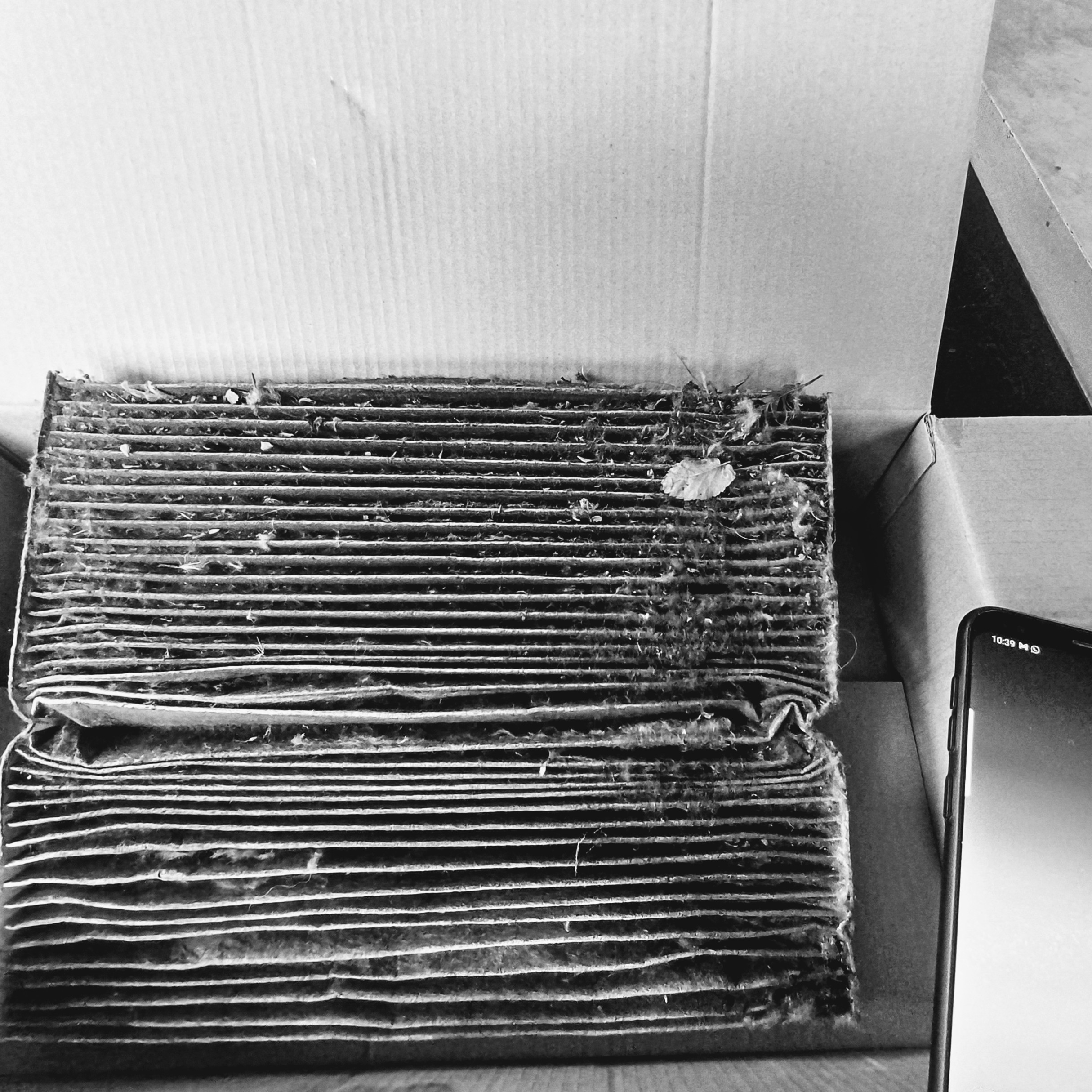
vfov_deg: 77.7
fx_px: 678
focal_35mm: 19
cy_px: 549
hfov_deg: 77.3
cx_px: 622
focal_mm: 1.64
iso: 200
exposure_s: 1/33.3
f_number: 2.2
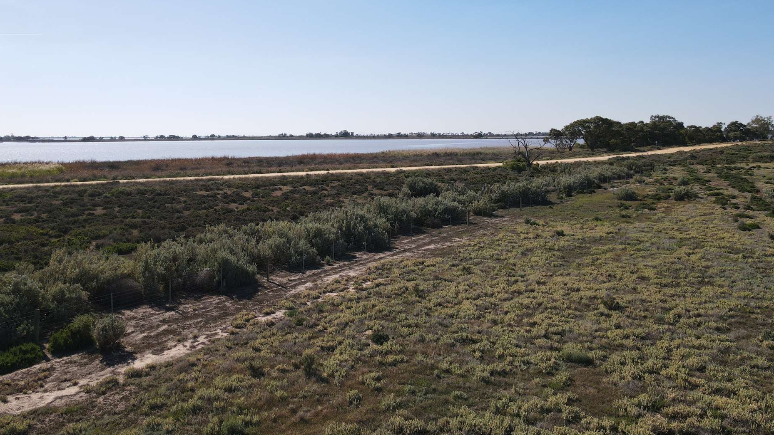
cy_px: 165
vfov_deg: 42.6
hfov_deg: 69.8
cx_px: 375
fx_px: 554
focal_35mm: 27
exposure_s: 1/800
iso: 100
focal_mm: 4.5
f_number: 2.8
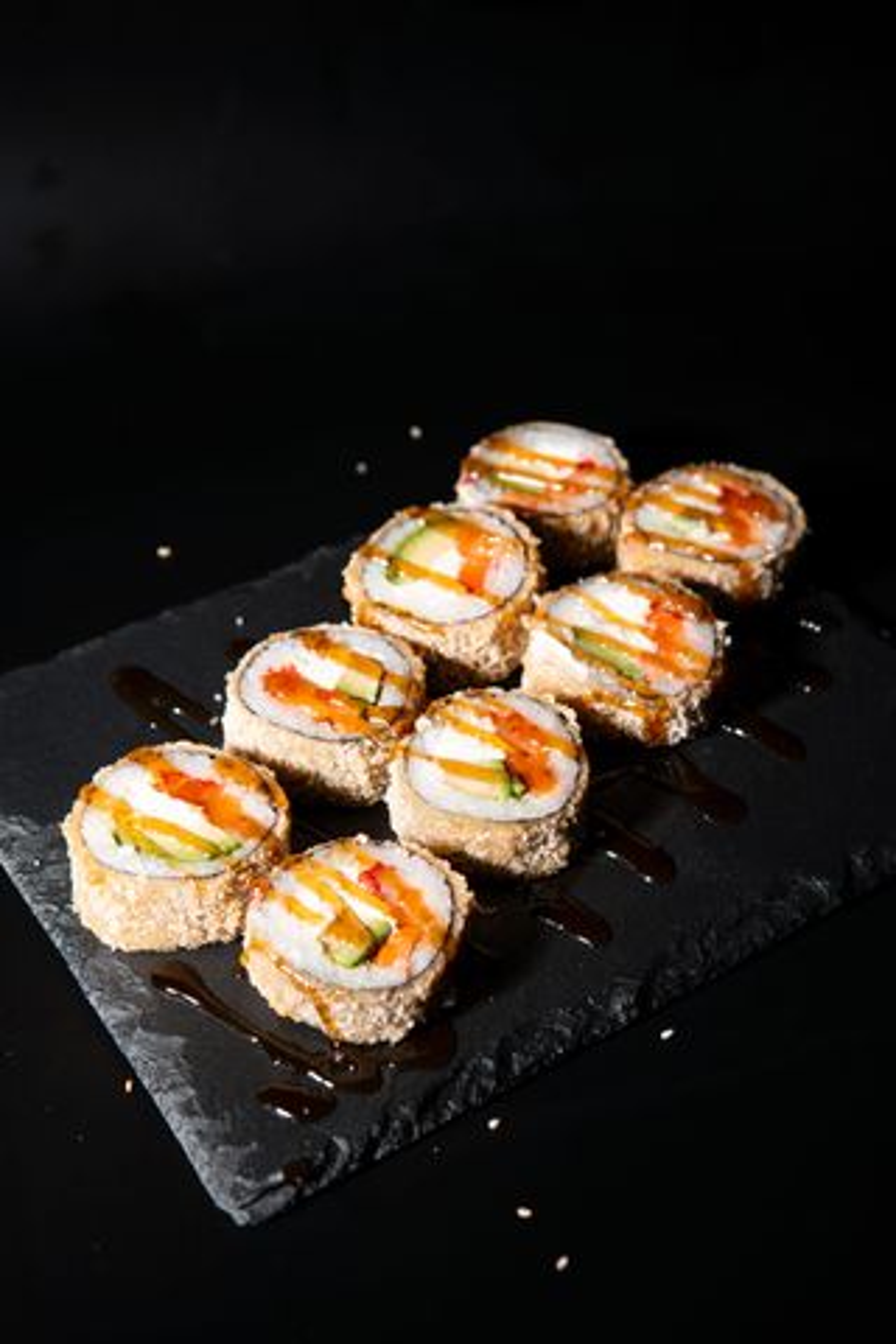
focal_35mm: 45
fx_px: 1680
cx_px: 448
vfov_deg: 43.6
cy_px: 672
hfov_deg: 29.9
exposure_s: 1/200
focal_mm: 30
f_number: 3.5
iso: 100
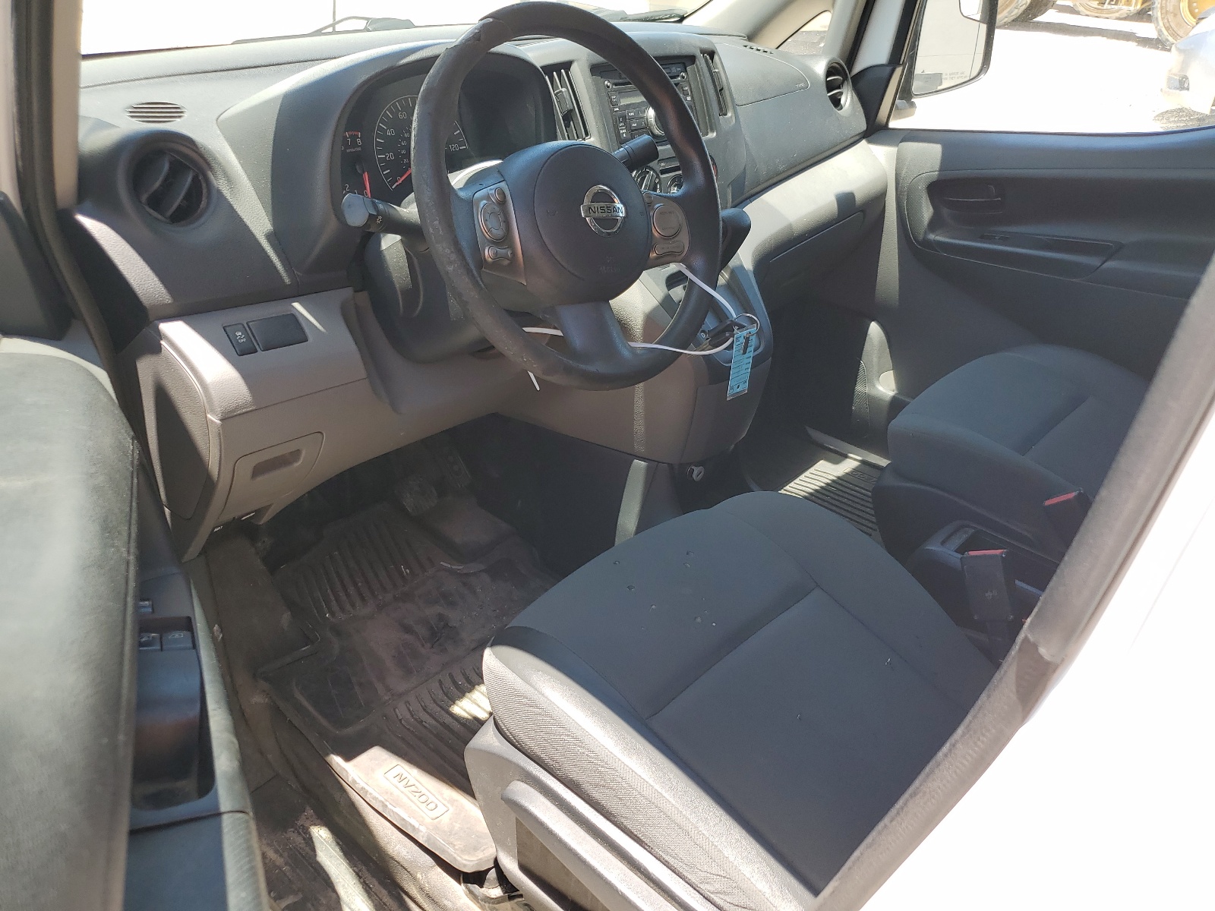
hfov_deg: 67.3
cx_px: 608
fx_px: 913
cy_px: 456
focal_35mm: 26
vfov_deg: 53.1
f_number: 1.5
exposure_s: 1/455
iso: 50
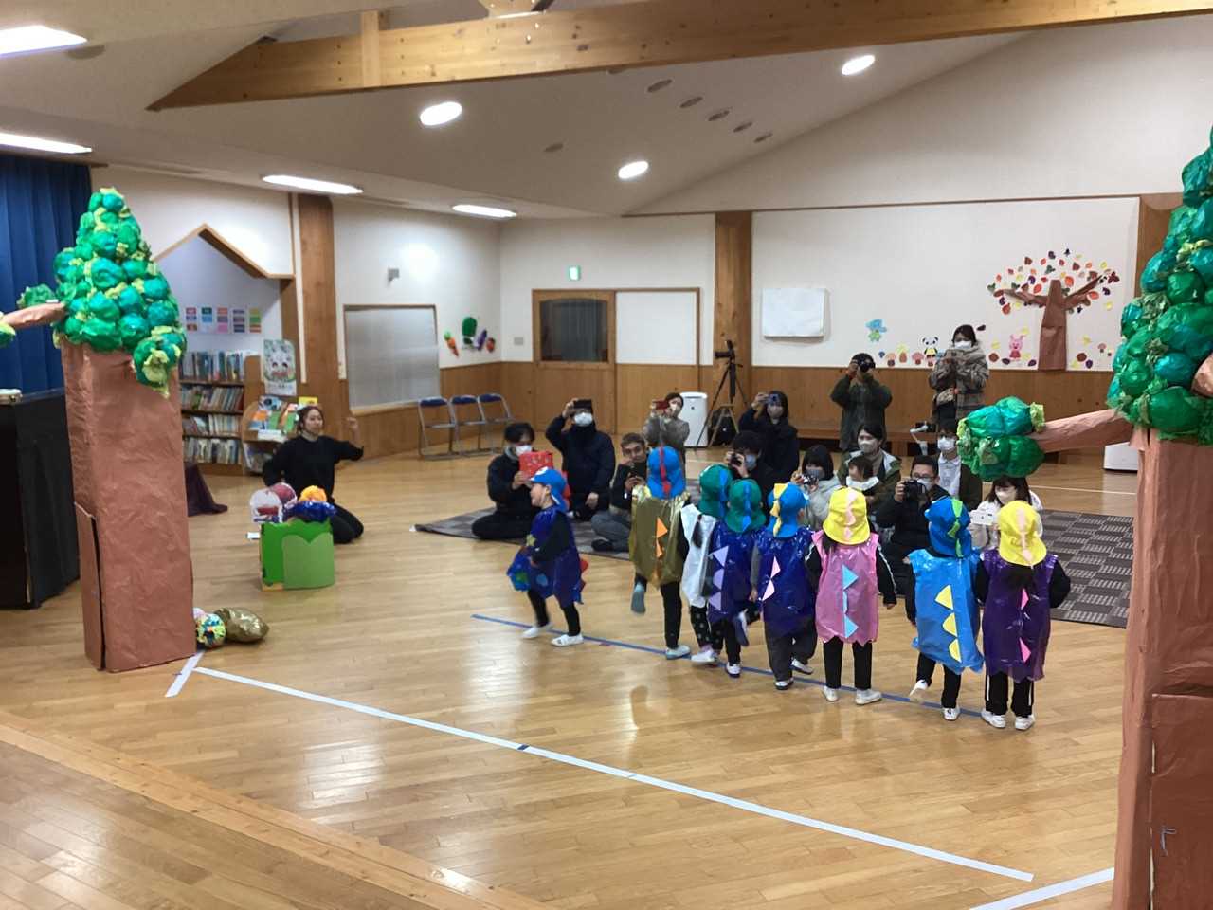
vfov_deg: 45.4
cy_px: 455
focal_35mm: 31
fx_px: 1086
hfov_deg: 58.4
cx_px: 606
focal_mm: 3.3
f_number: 2.4
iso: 160
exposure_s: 1/60
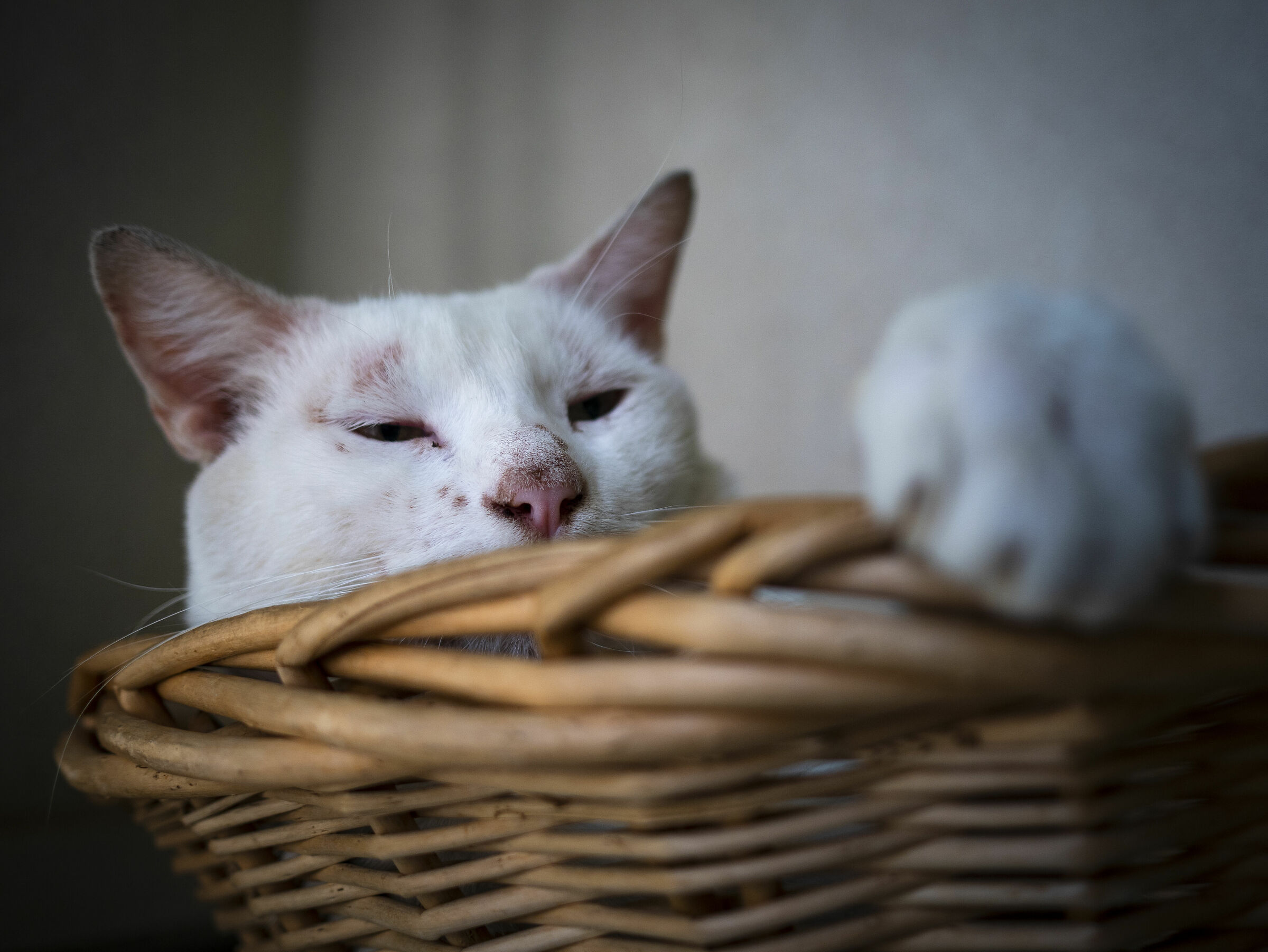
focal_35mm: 34
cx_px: 634
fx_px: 1246
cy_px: 476
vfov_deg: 41.8
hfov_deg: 53.9
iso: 200
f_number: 1.8
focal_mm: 17
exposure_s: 1/320
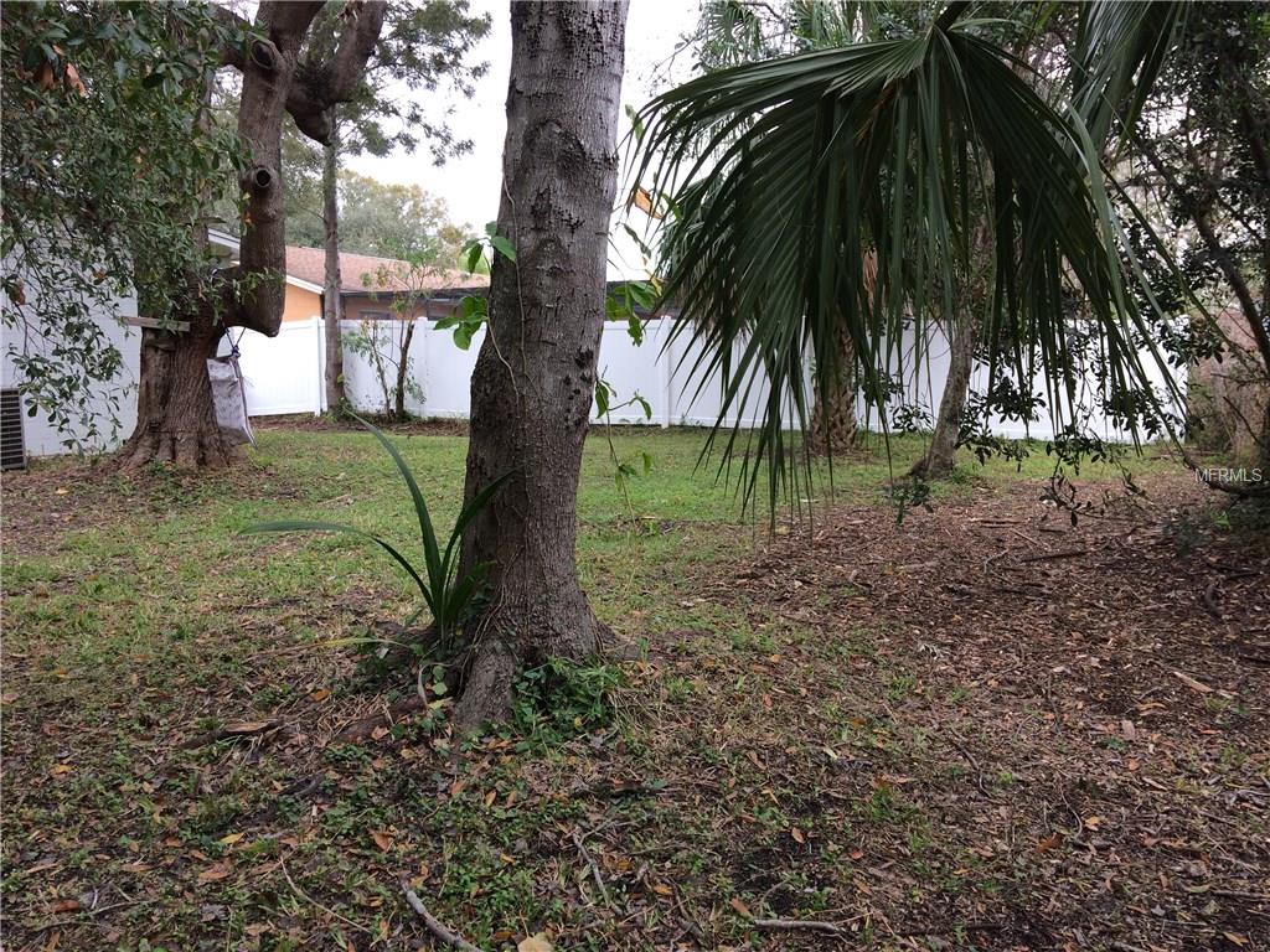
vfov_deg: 48.2
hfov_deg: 61.7
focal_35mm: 29
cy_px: 476
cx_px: 635
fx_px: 1064
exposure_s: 1/120
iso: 50
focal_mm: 4.15
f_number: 2.2
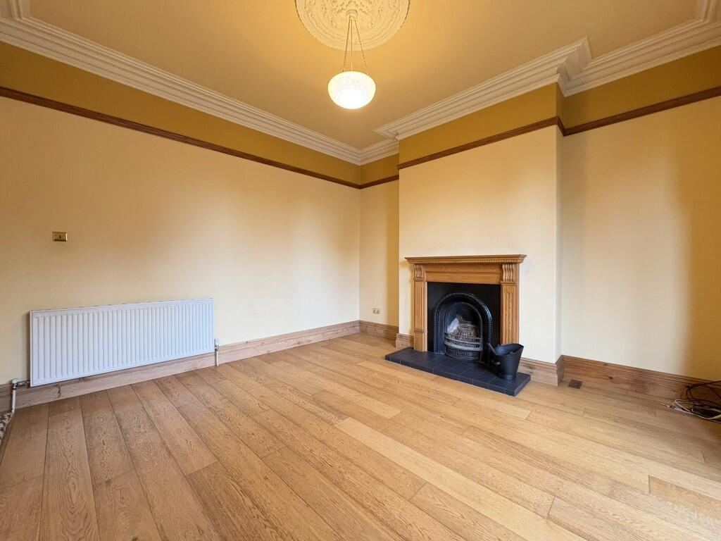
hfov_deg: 102.1
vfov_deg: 85.7
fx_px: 292
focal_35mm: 14
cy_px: 270
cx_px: 360
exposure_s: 1/50
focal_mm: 2.22
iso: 400
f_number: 2.2
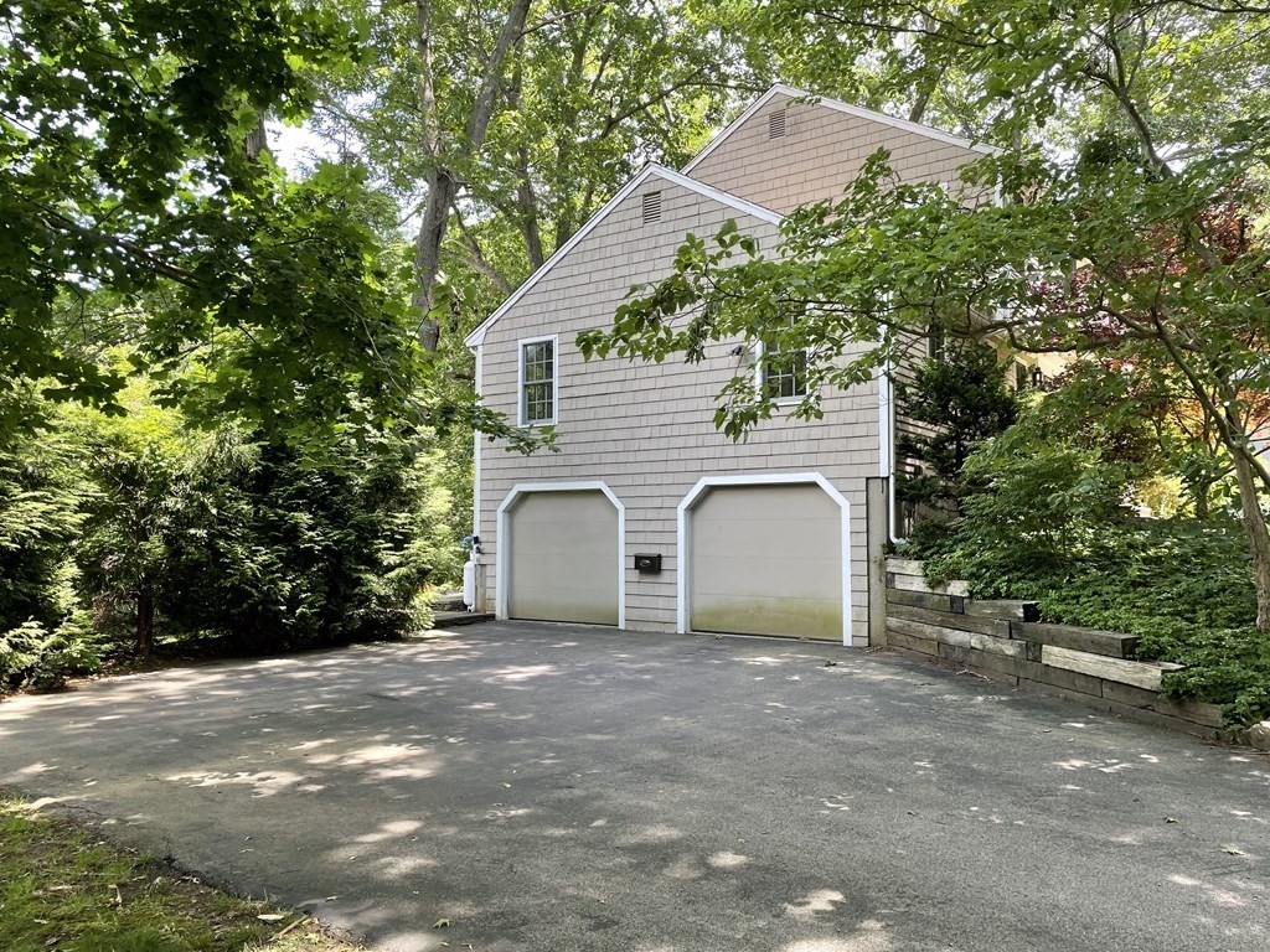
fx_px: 954
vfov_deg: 53.1
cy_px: 476
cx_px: 635
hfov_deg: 67.3
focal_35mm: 26
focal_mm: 4.2
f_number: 1.6
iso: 32
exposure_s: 1/165
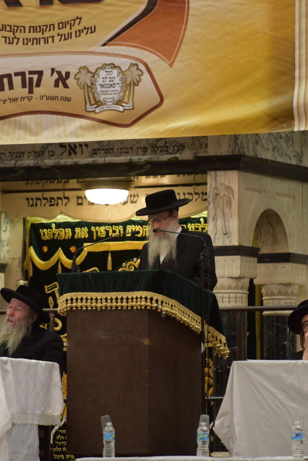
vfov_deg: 10.3
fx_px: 2566
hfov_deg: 6.9
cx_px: 154
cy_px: 230
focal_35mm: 200
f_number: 2.8
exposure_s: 1/125
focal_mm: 200
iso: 800
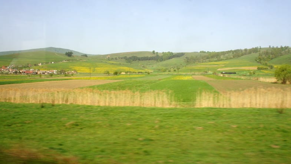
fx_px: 247
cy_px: 69
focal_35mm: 32
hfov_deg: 61.0
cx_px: 145
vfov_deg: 36.6
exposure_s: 1/80
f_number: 11
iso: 250
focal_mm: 20
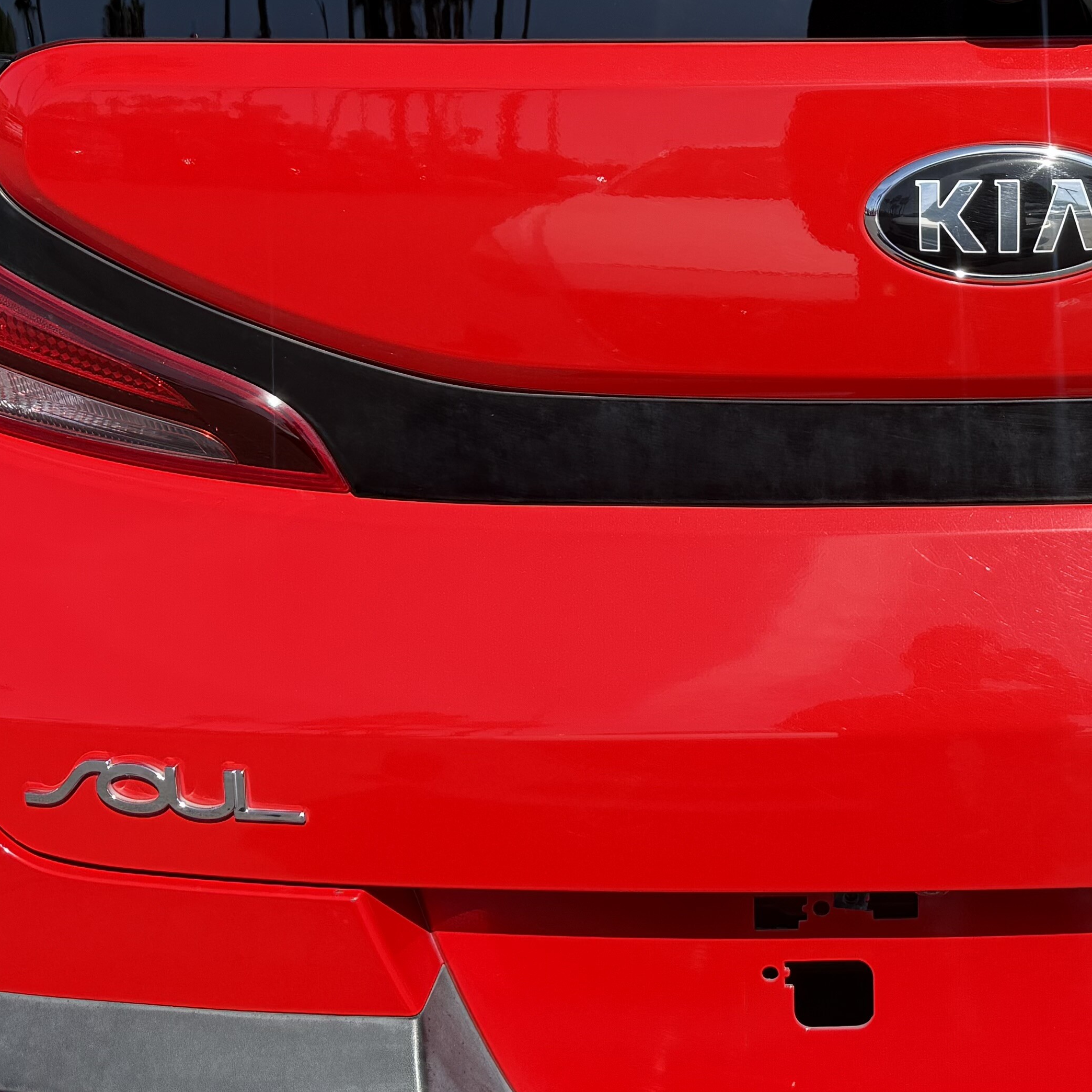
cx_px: 984
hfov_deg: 28.4
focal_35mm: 58
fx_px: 2070
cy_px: 212
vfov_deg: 28.9
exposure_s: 1/1855
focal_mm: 6.76
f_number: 1.78
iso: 80
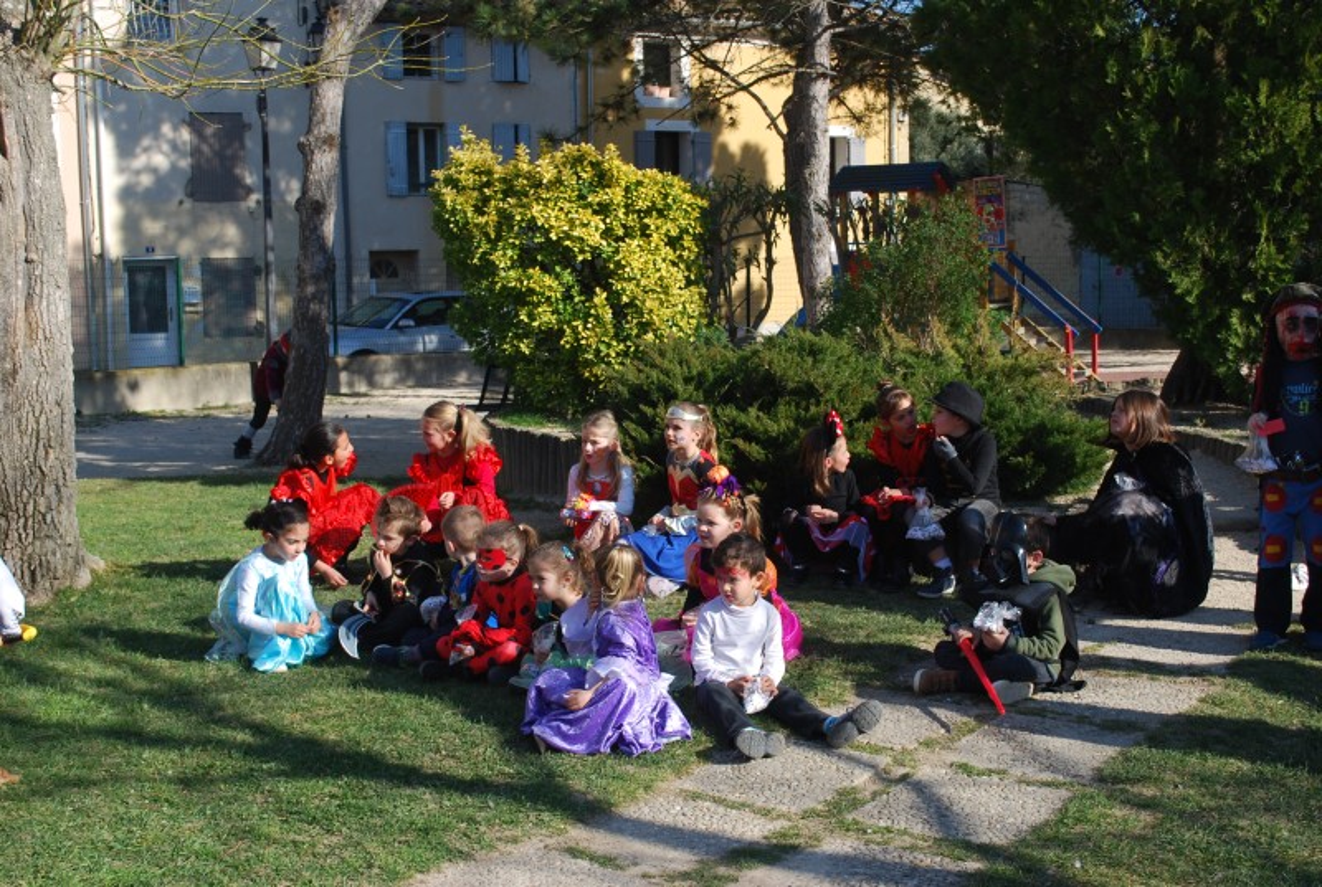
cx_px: 661
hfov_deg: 41.0
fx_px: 1766
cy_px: 444
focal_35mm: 48
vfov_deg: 28.2
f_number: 7.1
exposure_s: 1/200
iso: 100
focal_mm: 32
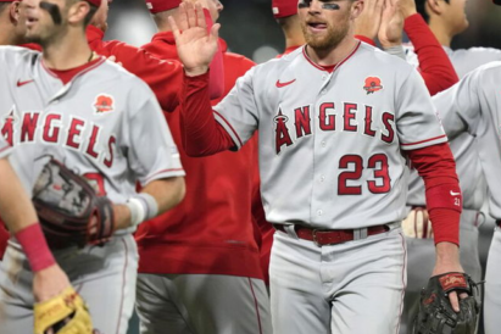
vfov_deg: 1.8
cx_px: 189
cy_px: 197
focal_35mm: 747
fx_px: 10395
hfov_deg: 2.8
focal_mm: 400
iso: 3200
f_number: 2.8
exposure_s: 1/2500
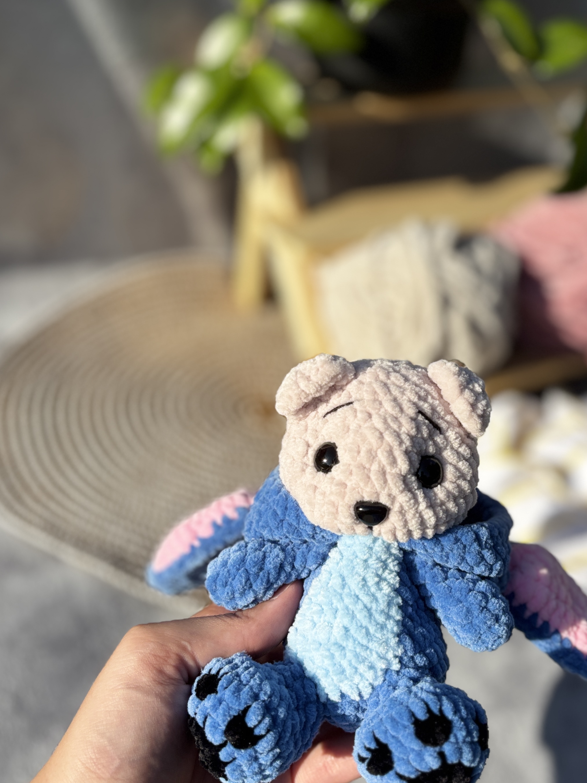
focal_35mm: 36
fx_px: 814
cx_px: 356
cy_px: 362
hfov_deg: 39.5
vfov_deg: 51.3
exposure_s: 1/3937
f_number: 1.6
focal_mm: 5.96
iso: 50
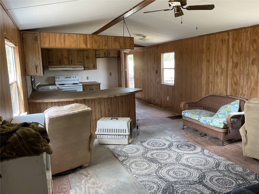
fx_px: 217
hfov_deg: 61.7
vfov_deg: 48.2
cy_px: 97
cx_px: 130
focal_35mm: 29
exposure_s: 1/60
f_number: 1.8
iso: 50
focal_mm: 3
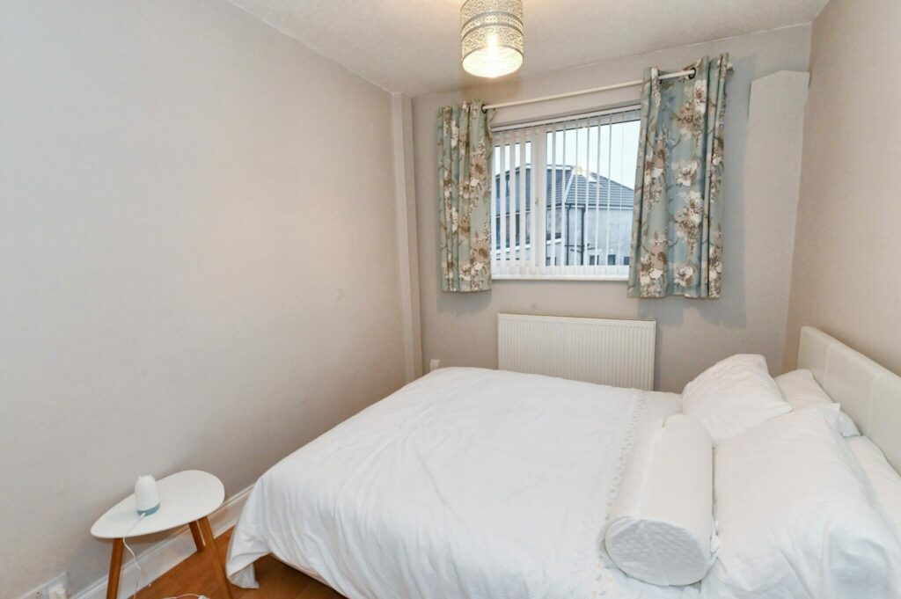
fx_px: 375
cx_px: 450
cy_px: 300
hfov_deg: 100.4
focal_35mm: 15
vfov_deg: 77.2
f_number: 10
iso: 6400
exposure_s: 1/80
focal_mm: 15
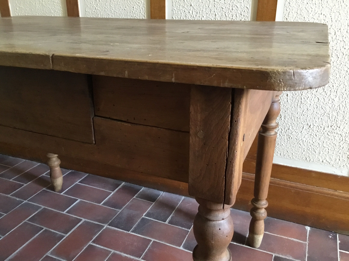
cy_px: 130
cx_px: 174
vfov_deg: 45.4
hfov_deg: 58.4
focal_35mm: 31
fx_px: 313
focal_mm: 3.3
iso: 320
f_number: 2.4
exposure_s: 1/17
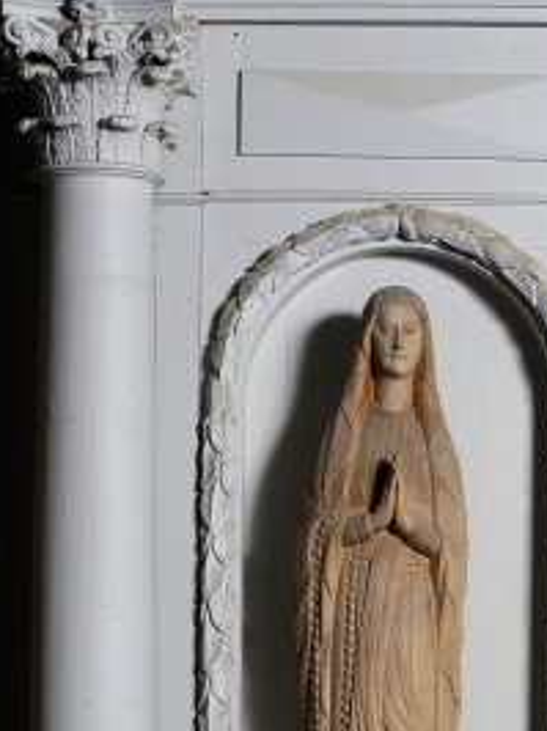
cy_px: 649
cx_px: 390
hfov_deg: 13.3
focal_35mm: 111
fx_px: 2342
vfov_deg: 17.5
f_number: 18
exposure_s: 1/60
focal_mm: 40
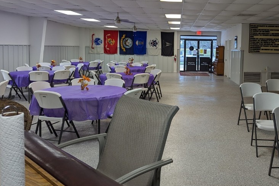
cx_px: 189
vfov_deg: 37.5
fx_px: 271
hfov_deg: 53.2
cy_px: 65
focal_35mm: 35
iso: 54
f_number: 1.85
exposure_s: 1/30
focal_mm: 6.81
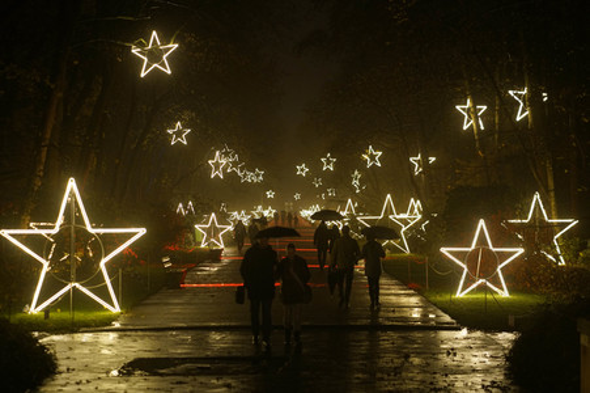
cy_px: 196
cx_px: 295
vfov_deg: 16.0
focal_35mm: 85
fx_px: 1392
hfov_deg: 23.9
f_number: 2.8
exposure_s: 1/50
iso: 1600
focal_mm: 85
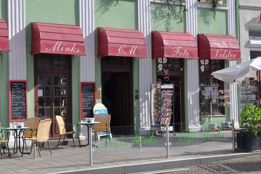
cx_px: 99
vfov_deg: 20.9
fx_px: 471
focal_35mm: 65
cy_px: 87
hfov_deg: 30.8
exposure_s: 1/125
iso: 200
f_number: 8
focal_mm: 32
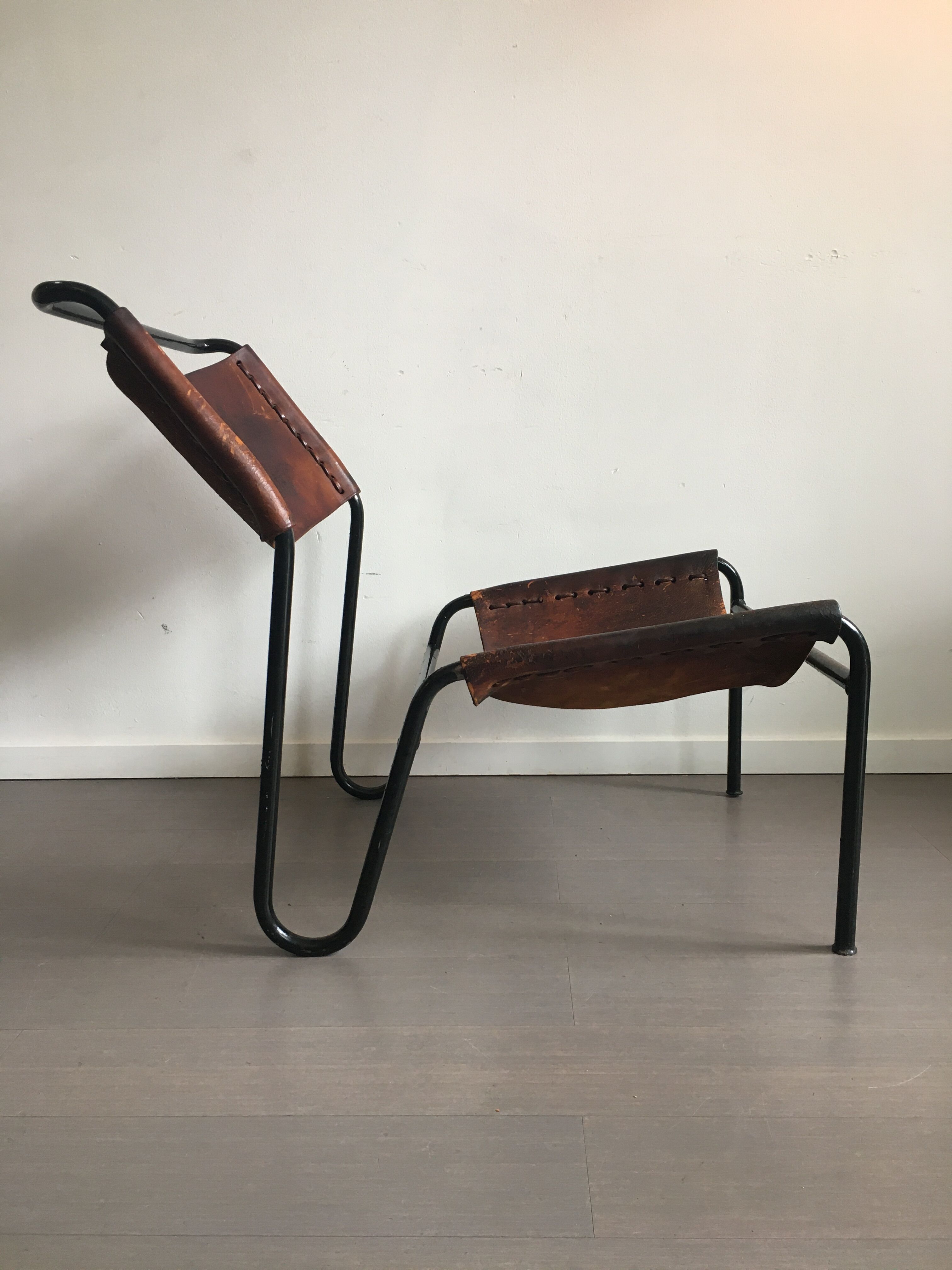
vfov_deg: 61.7
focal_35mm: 29
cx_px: 476
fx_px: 1063
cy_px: 635
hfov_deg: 48.2
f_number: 2.2
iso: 100
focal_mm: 4.15
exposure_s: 1/33
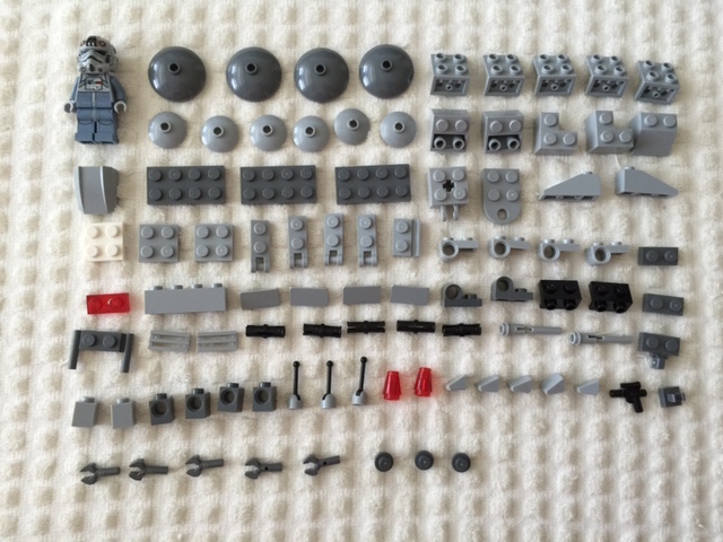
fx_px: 606
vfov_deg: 48.2
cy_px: 271
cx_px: 362
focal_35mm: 29
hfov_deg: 61.7
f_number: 2.2
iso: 40
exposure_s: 1/30
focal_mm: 4.15
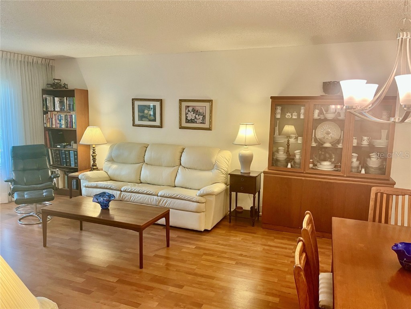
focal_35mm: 26
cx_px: 206
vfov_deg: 53.1
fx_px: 309
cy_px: 154
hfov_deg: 67.3
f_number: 1.6
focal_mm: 5.1
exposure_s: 1/60
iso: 125
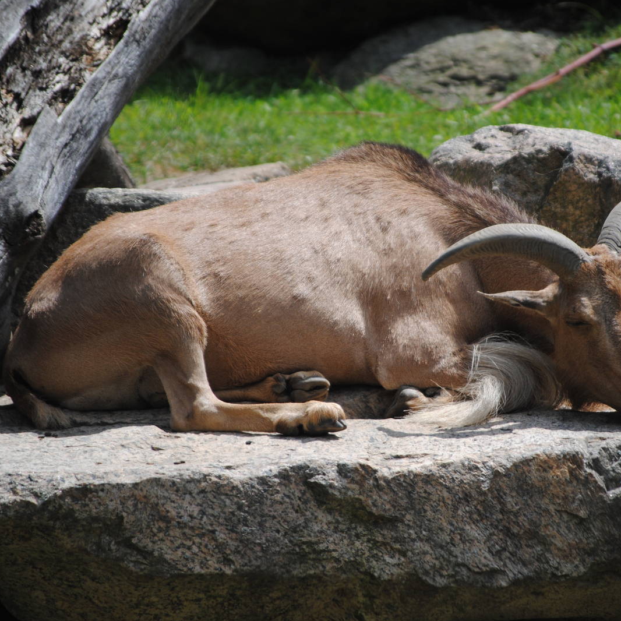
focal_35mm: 383
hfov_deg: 4.6
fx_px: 7774
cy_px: 310
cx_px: 382
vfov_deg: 4.6
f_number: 5.6
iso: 200
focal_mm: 200
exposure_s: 1/800
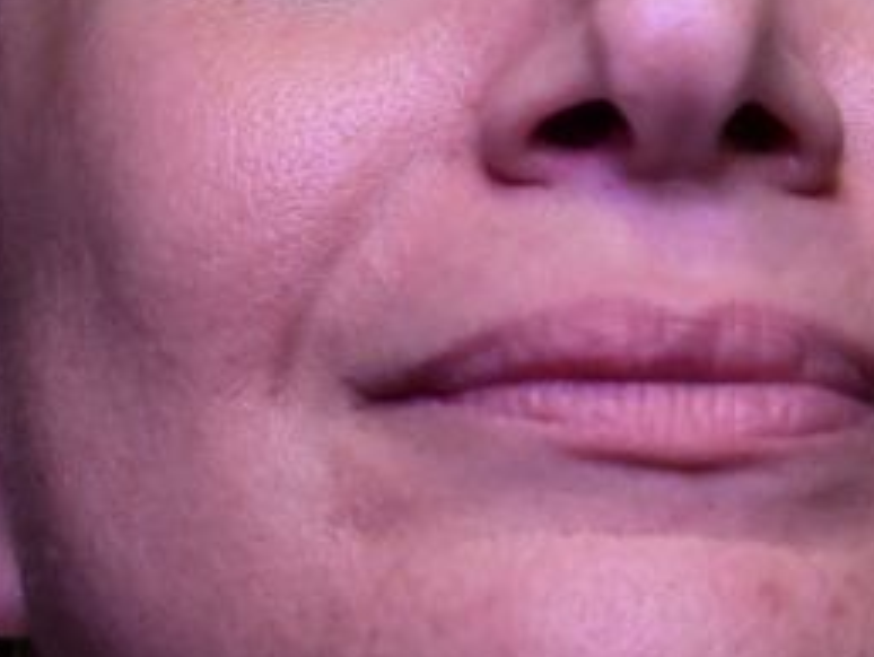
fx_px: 22593
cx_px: 329
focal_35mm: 894
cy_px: 461
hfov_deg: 2.2
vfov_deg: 1.7
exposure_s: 1/200
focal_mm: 200
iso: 8000
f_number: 5
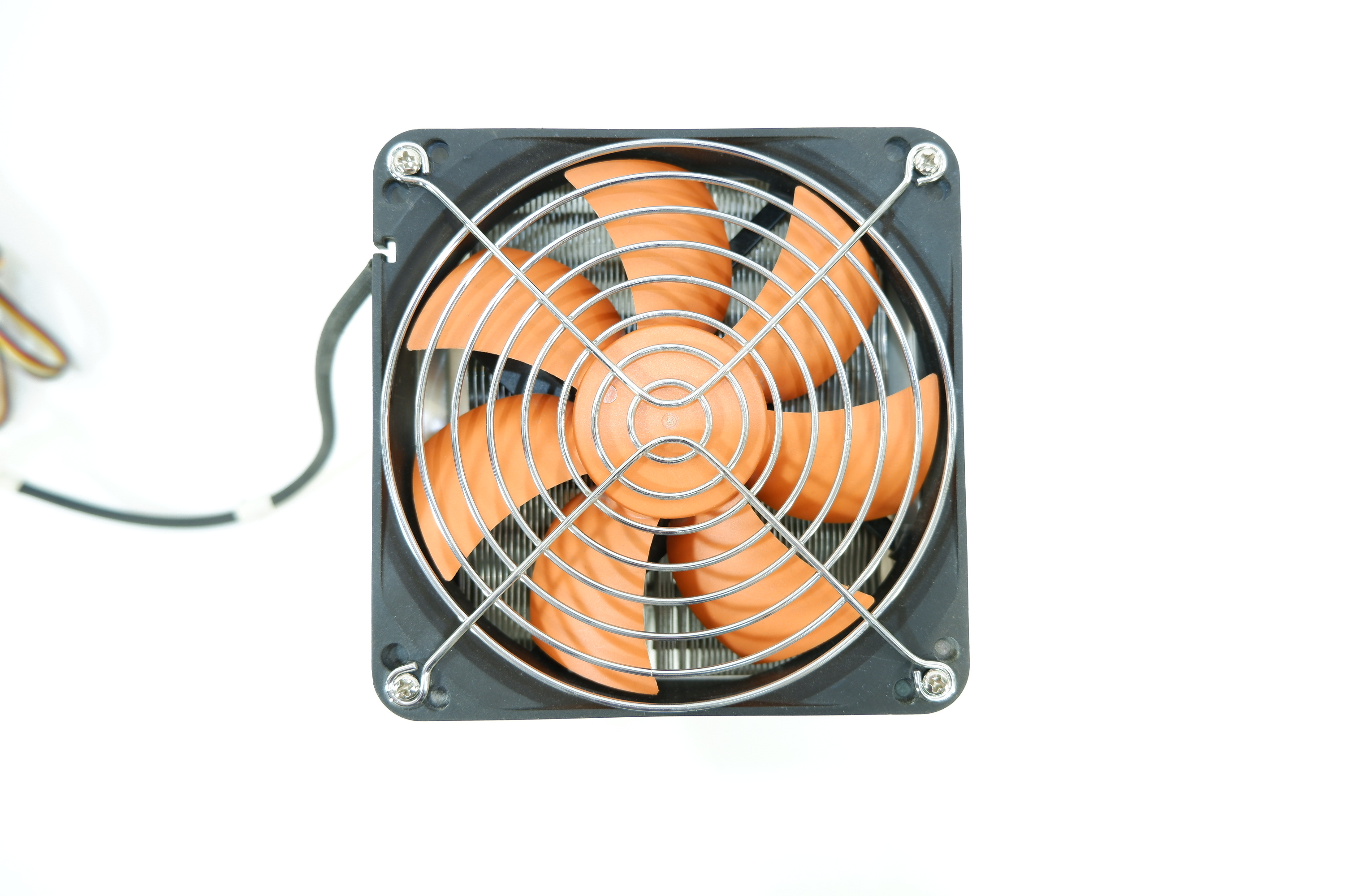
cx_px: 674
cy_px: 448
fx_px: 860
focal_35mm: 23
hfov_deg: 76.1
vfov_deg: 55.0
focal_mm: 15
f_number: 3.5
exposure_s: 1/34
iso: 200
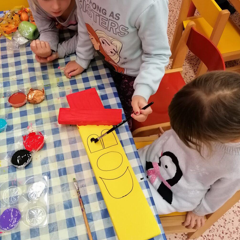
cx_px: 105
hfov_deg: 43.8
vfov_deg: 43.8
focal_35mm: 38
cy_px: 107
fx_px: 298
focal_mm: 4.75
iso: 320
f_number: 1.8
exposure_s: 1/100
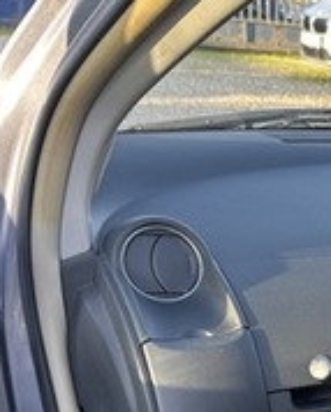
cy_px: 405
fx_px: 769
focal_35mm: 63
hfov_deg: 20.6
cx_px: 500
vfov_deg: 28.3
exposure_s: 1/121
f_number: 1.78
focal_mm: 6.86
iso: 64
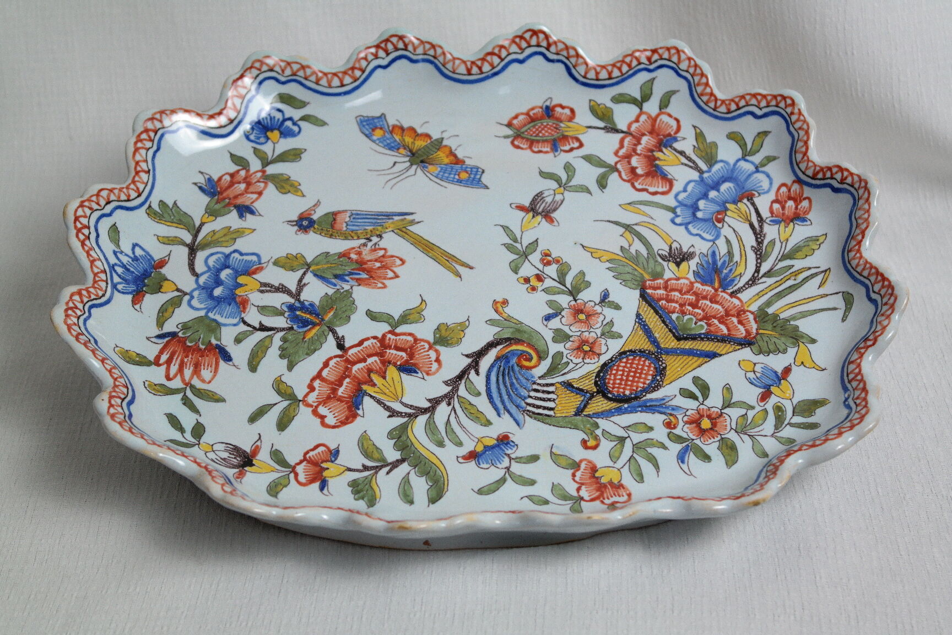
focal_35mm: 69
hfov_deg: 29.2
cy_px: 318
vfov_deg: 19.7
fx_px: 1825
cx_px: 476
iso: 400
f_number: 5
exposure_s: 1/80
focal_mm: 45
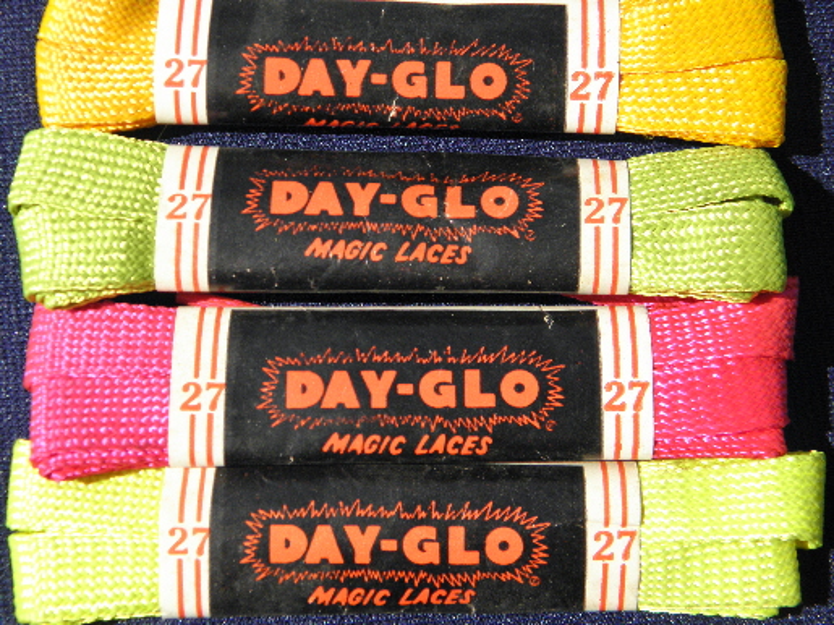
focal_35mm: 59
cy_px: 312
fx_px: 1421
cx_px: 417
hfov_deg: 32.7
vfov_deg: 24.8
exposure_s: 1/200
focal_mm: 10.6
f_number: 8.2
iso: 125
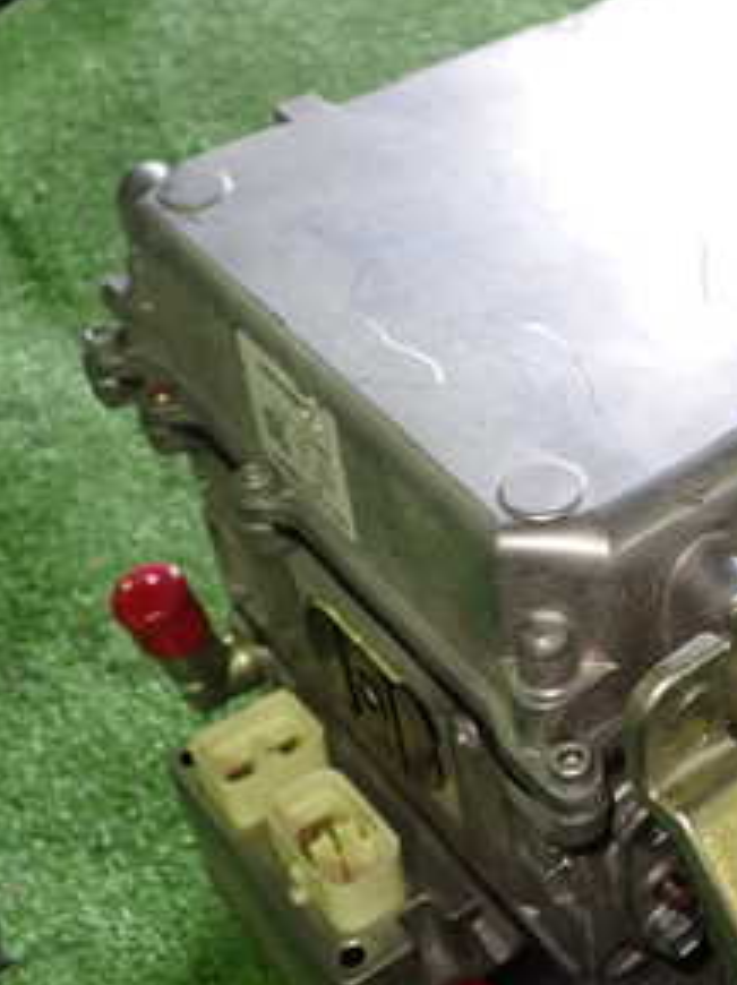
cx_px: 717
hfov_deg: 24.2
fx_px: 1649
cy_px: 533
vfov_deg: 33.2
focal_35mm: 58
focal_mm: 5.05
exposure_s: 1/30
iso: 250
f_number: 2.2
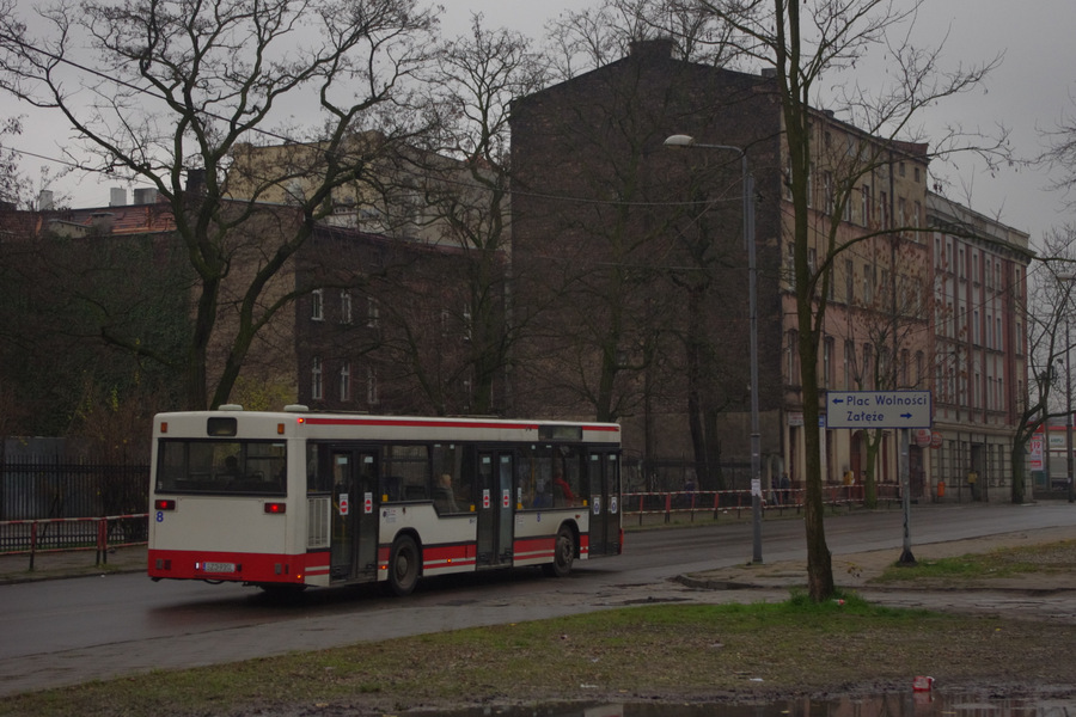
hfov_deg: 28.1
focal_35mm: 72
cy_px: 358
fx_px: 2152
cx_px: 538
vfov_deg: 18.9
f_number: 5.6
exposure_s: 1/250
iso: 800
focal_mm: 47.5
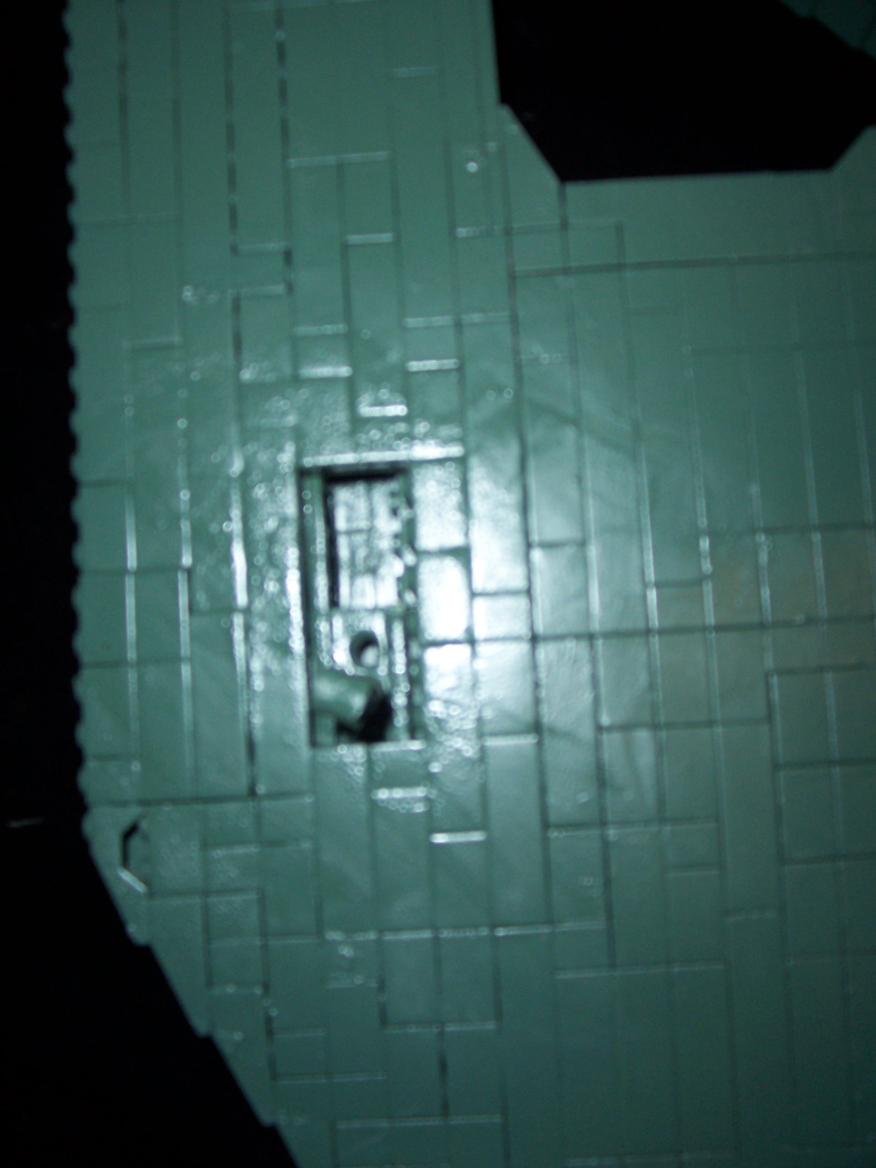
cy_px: 584
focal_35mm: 34
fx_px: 1147
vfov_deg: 54.0
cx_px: 438
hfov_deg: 41.8
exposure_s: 1/60
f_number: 2.7
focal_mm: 5.6
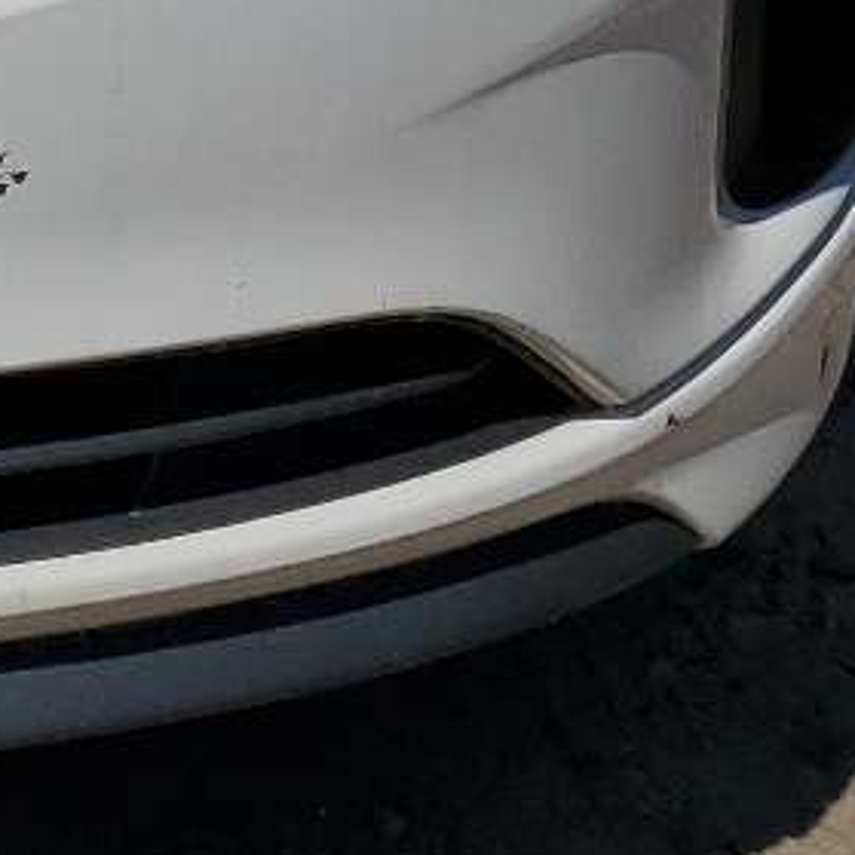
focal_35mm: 132
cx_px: -901
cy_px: -720
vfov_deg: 12.1
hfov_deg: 11.7
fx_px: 3689
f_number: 1.5
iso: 53
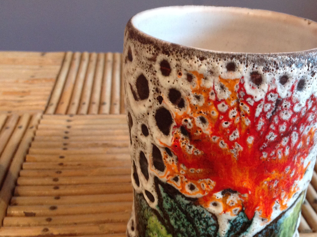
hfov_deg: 41.8
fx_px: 412
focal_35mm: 45
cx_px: 198
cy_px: 149
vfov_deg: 32.0
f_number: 2.4
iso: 200
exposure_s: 1/15
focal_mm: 4.28
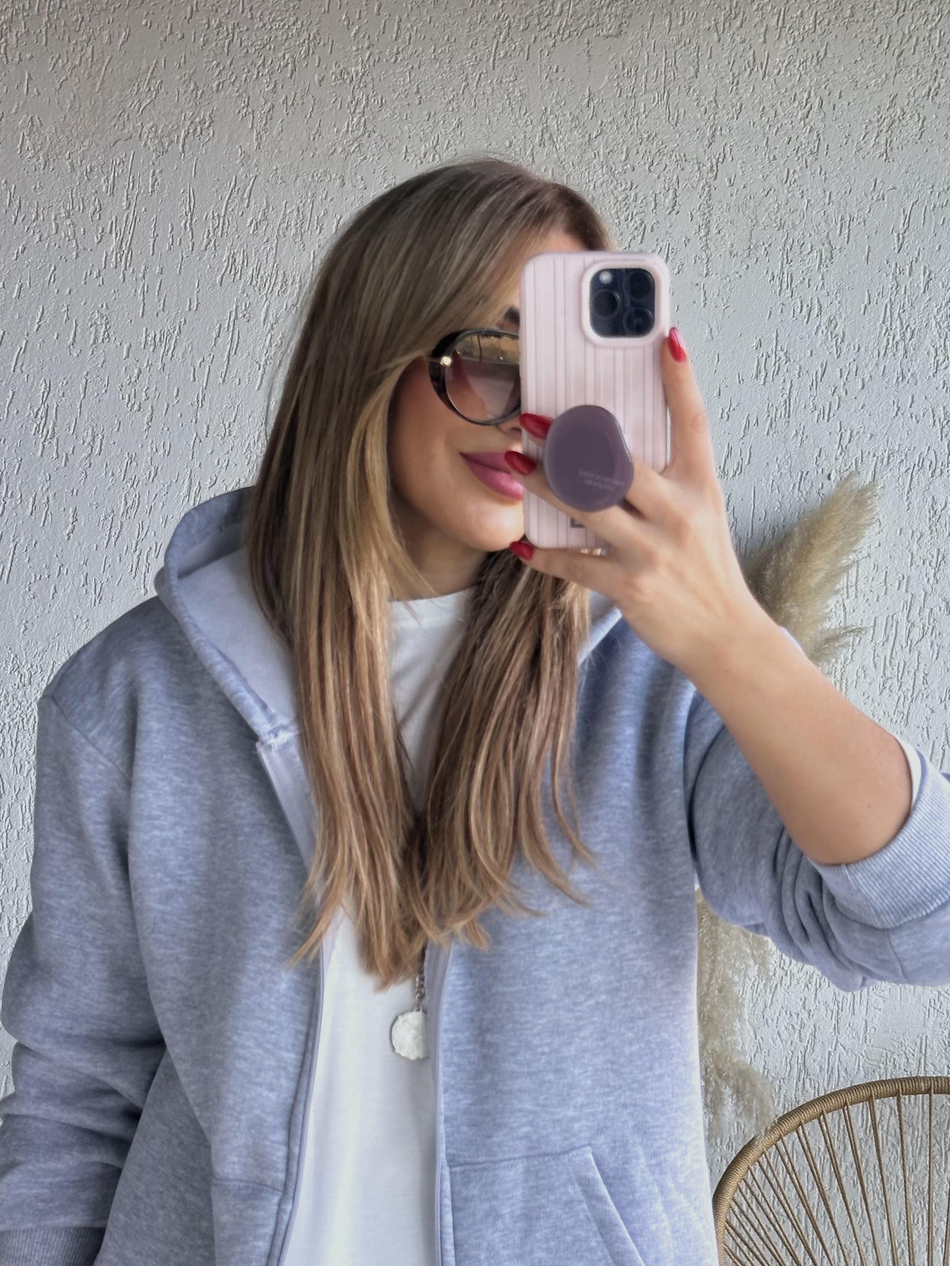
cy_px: 811
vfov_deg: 28.0
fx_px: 2525
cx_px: 578
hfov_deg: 21.3
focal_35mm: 69
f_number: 1.78
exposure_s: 1/161
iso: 50
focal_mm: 6.86
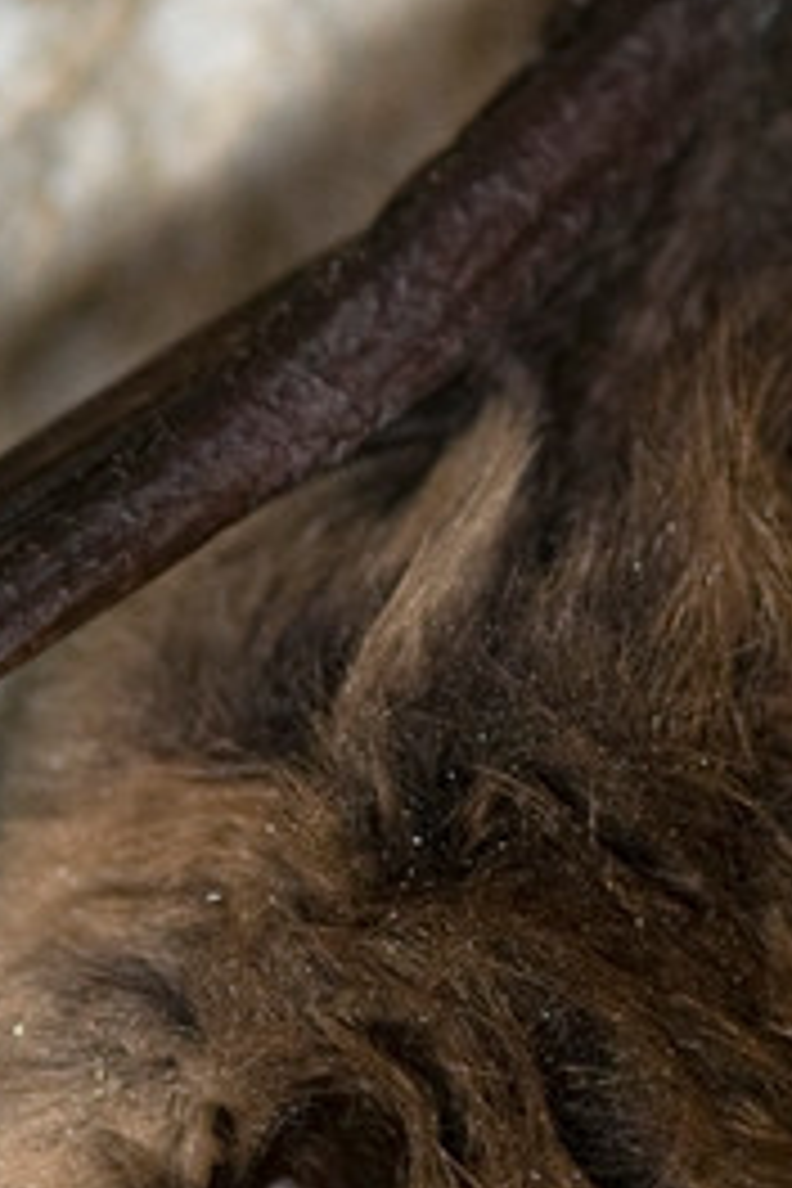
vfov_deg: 3.5
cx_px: 490
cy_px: 1292
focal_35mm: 596
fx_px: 19663
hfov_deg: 2.3
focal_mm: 105
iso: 400
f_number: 8
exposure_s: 1/60
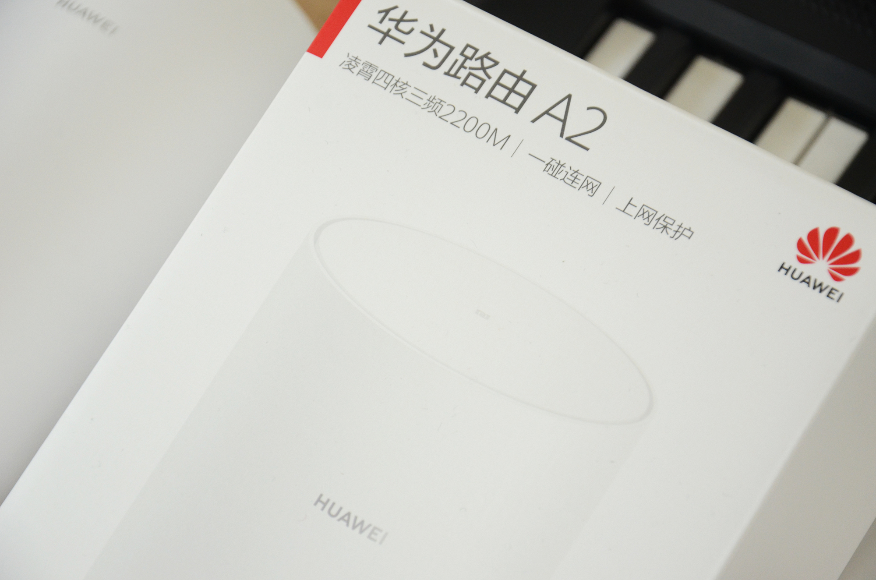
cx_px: 438
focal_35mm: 128
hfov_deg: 16.1
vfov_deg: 10.7
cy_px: 290
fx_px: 3096
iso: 1250
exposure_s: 1/125
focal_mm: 85
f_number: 5.6
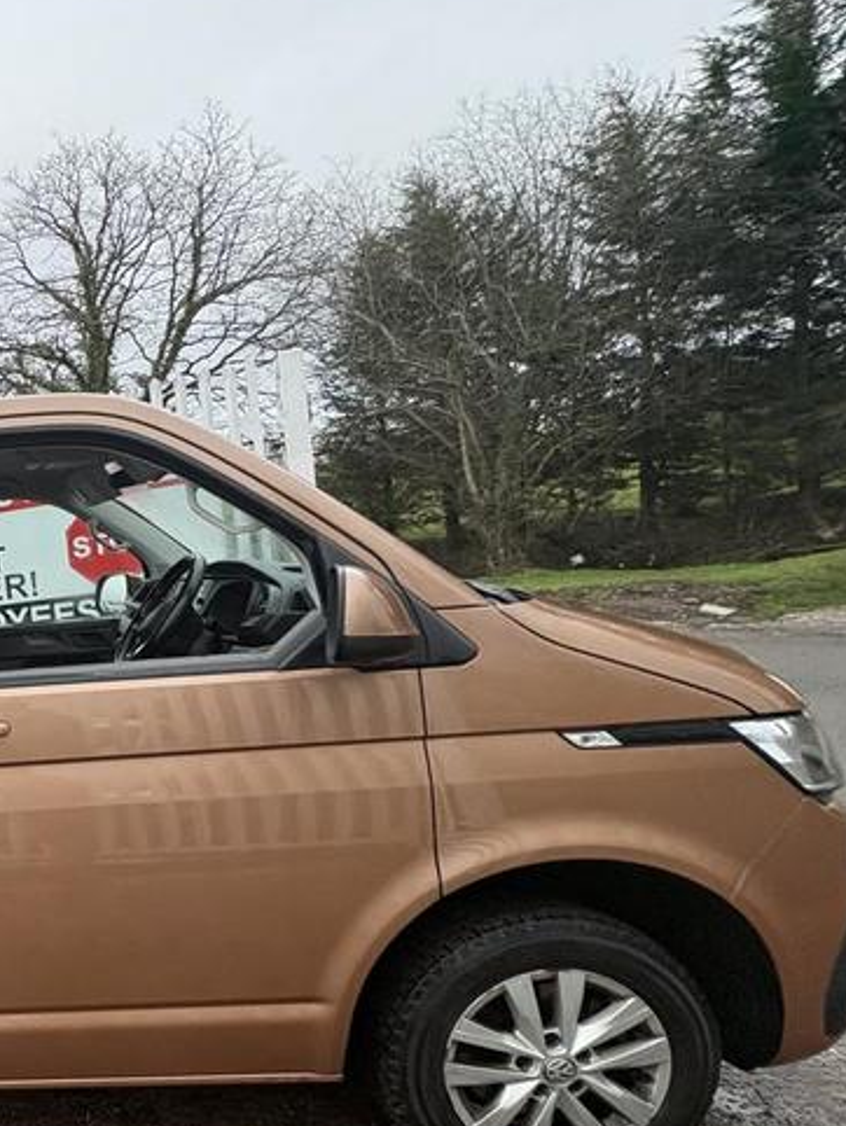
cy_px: 675
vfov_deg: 66.6
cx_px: -152
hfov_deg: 39.5
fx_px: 846
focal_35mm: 26
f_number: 2.2
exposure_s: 1/97
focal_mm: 2.22
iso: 250
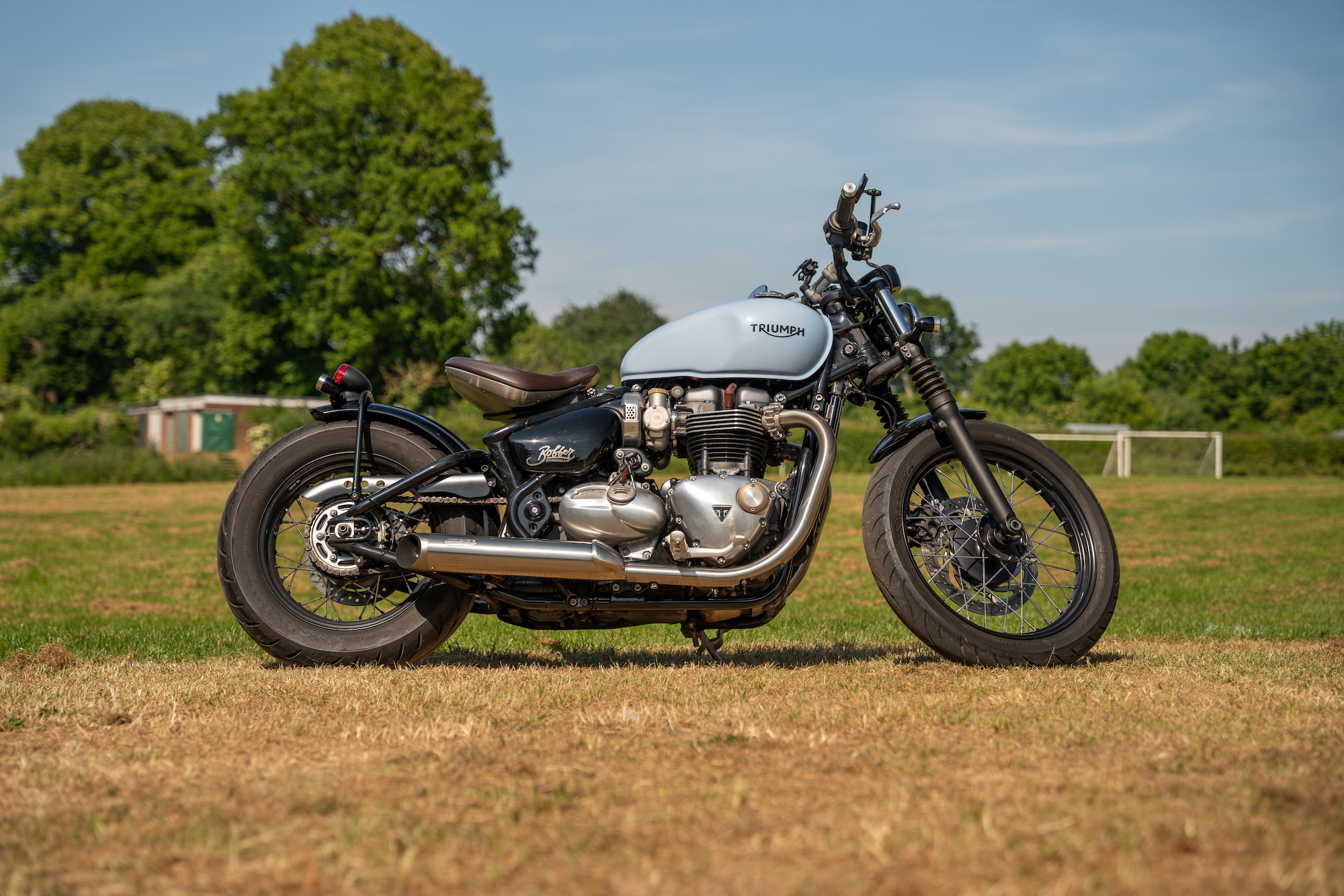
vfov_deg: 20.5
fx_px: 2475
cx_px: 672
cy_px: 448
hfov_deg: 30.4
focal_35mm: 66
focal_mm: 66.3
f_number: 4
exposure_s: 1/640
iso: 100
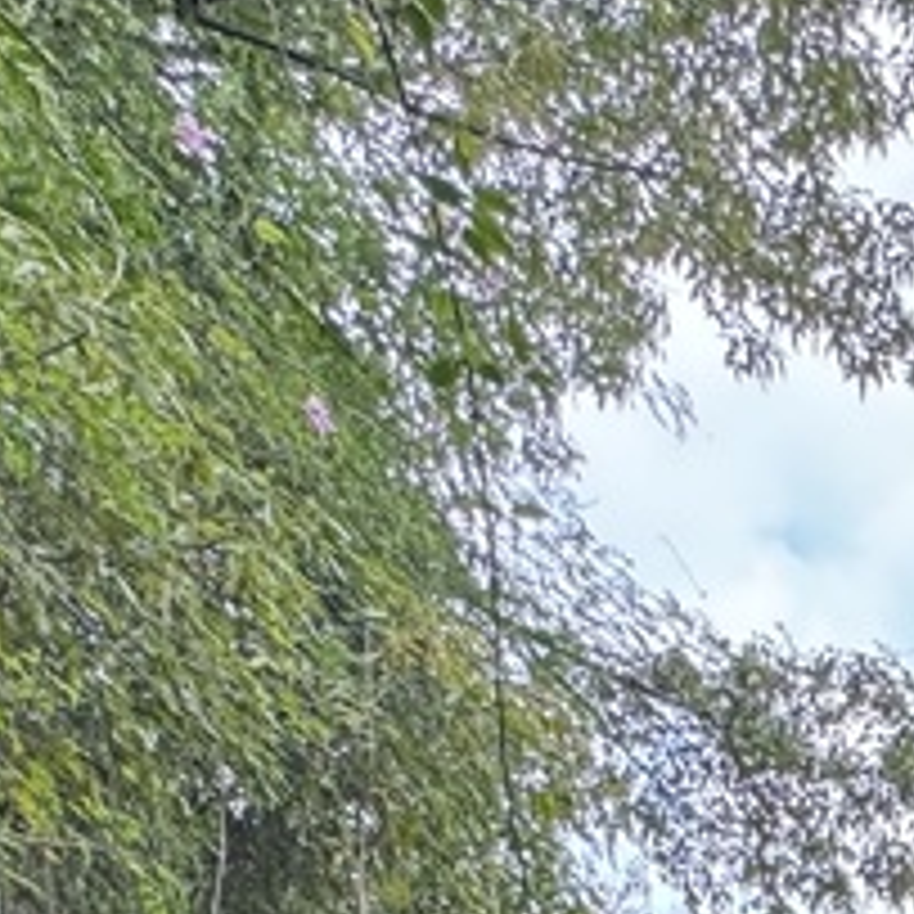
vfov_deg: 16.9
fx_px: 2181
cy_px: 1882
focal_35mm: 73
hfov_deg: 16.8
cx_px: 1887
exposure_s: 1/152
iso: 40
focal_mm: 2.22
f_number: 2.2
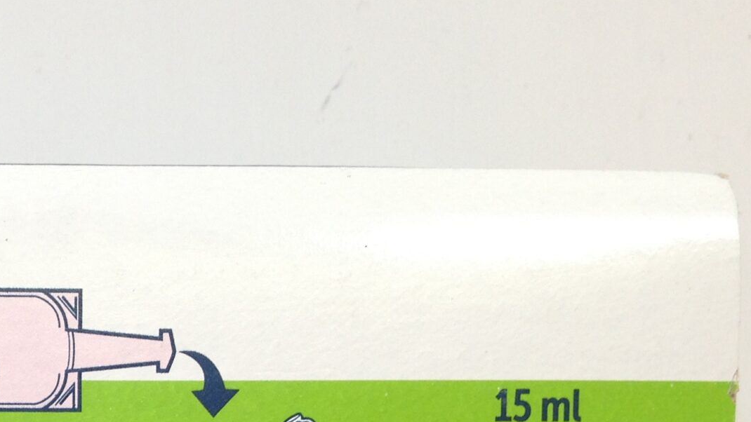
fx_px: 1713
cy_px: 591
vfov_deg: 13.4
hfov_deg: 23.4
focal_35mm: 86
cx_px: -53
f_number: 2.4
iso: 50
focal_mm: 4.12
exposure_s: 1/40
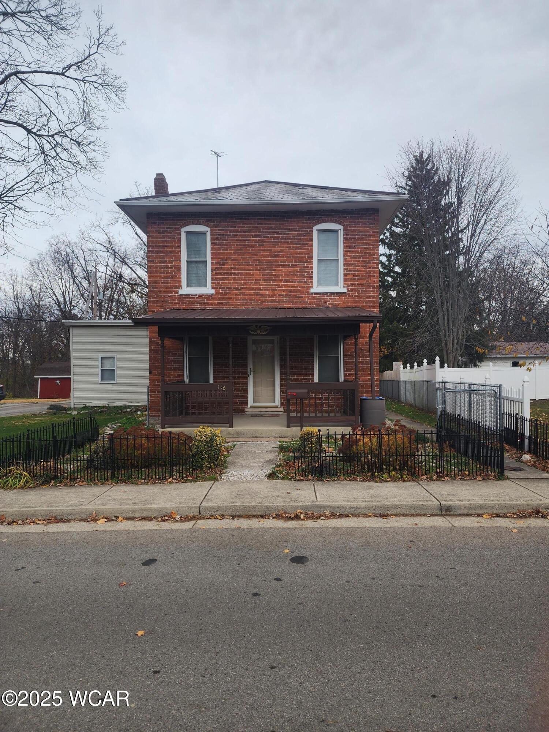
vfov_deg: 73.9
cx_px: 274
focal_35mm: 23
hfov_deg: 58.9
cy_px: 366
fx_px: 486
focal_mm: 6.4
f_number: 1.8
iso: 12
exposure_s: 1/252
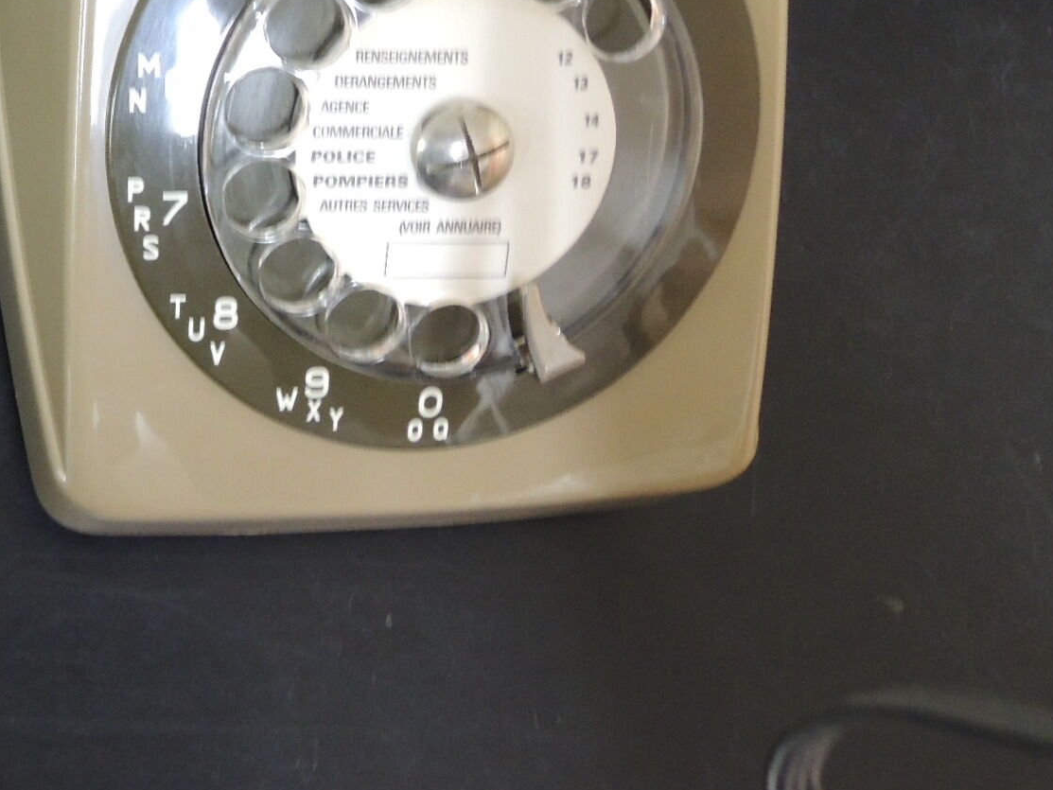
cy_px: 81
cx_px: -1
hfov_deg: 35.2
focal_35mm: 49
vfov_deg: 28.5
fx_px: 1491
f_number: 2.8
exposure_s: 1/13
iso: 400
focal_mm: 4.3
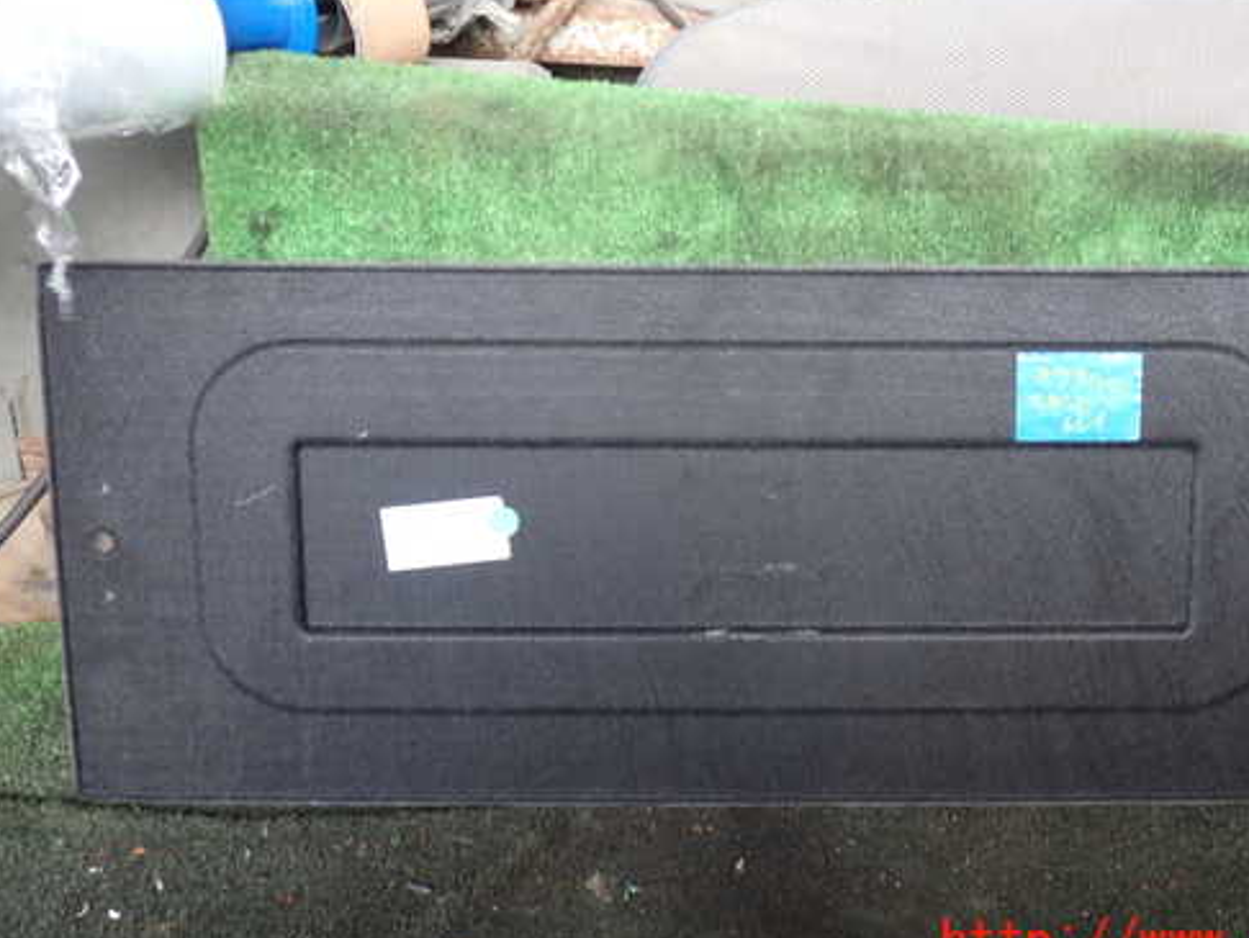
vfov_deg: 38.6
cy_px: 398
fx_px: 1336
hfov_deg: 49.8
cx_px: 750
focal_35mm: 37
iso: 125
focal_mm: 5.4
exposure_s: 1/60
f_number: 2.3
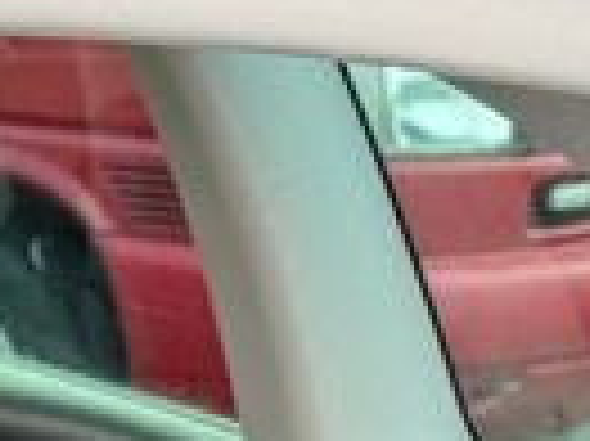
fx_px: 3201
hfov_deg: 9.7
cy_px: 1350
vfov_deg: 7.0
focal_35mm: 188
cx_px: -662
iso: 80
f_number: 1.78
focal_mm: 6.76
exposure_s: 1/121
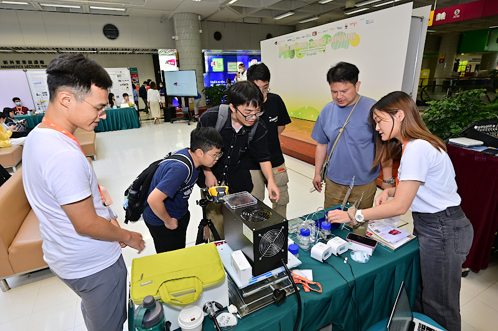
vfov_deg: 64.5
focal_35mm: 19
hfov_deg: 87.0
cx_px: 249
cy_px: 166
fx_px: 263
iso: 400
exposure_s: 1/80
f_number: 5.6
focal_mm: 19
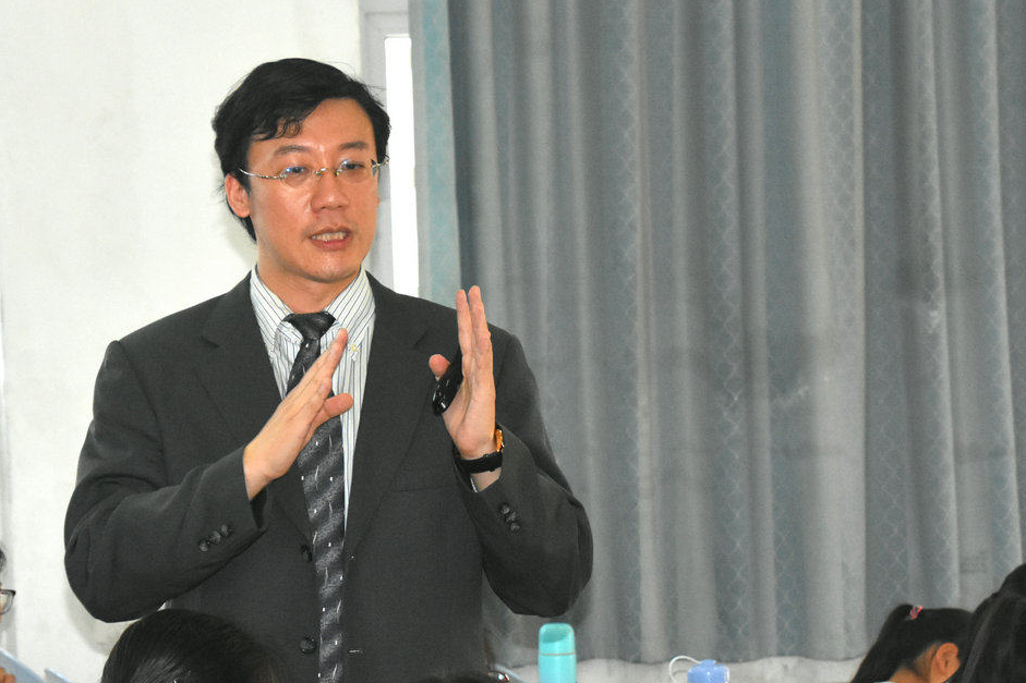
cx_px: 365
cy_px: 481
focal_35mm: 166
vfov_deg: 8.3
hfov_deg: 12.4
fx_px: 4726
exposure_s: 1/160
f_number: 6.3
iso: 2500
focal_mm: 65
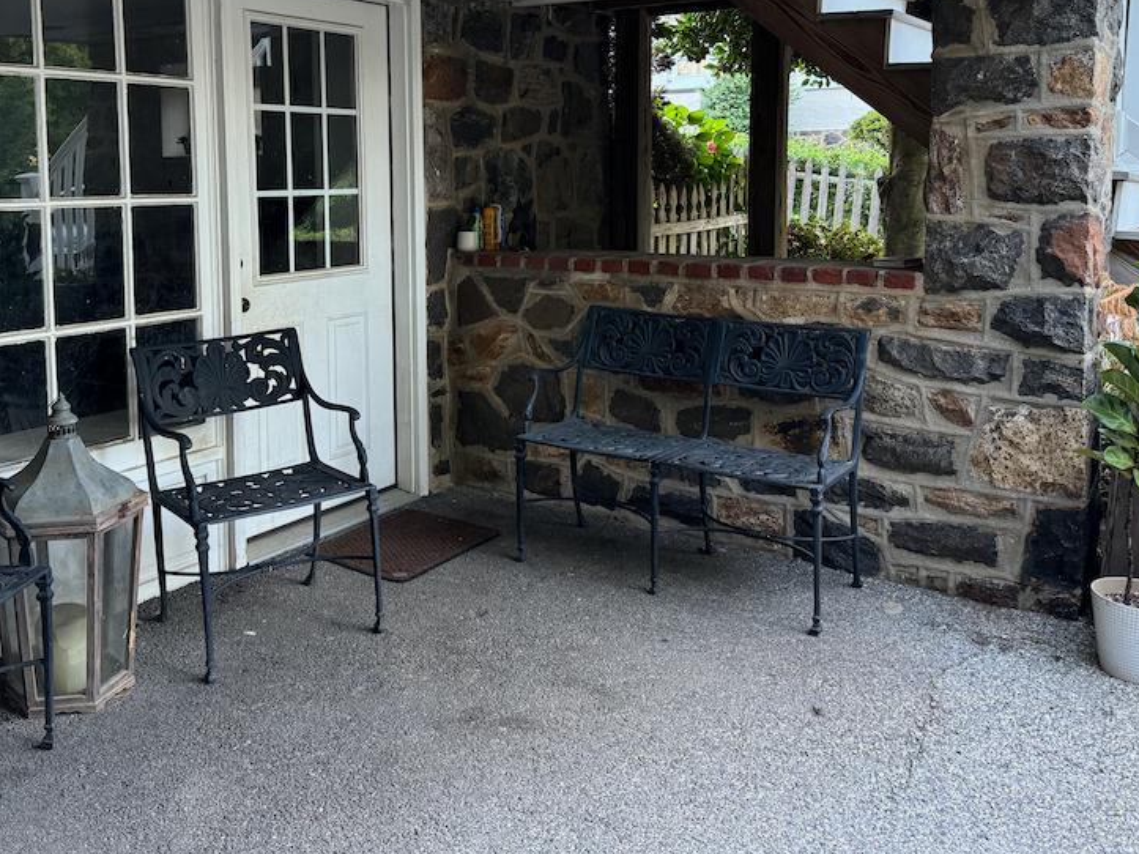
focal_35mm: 34
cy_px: 258
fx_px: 1119
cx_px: 501
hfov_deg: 53.8
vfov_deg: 41.0
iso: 200
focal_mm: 6.76
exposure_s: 1/60
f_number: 1.78
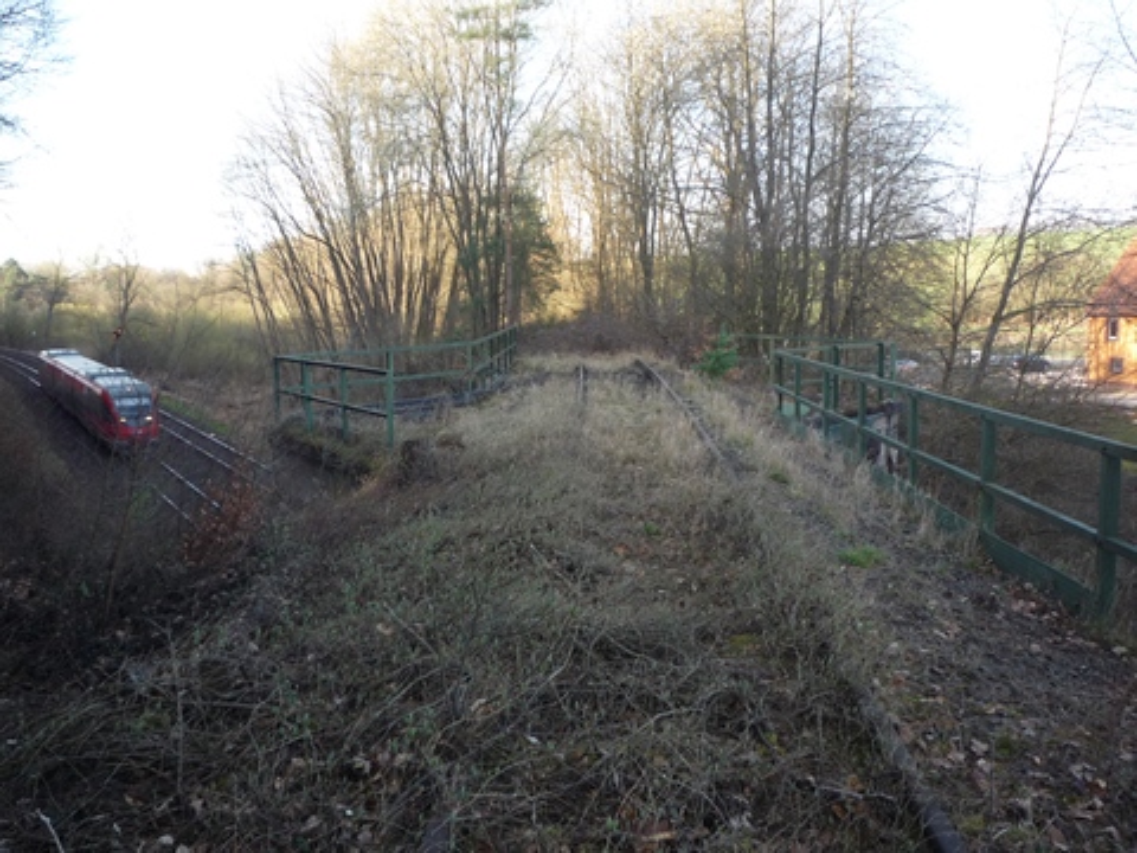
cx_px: 568
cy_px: 426
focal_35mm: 32
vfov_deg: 44.2
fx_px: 1051
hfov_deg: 56.8
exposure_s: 1/100
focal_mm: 5.2
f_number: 3.3
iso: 100
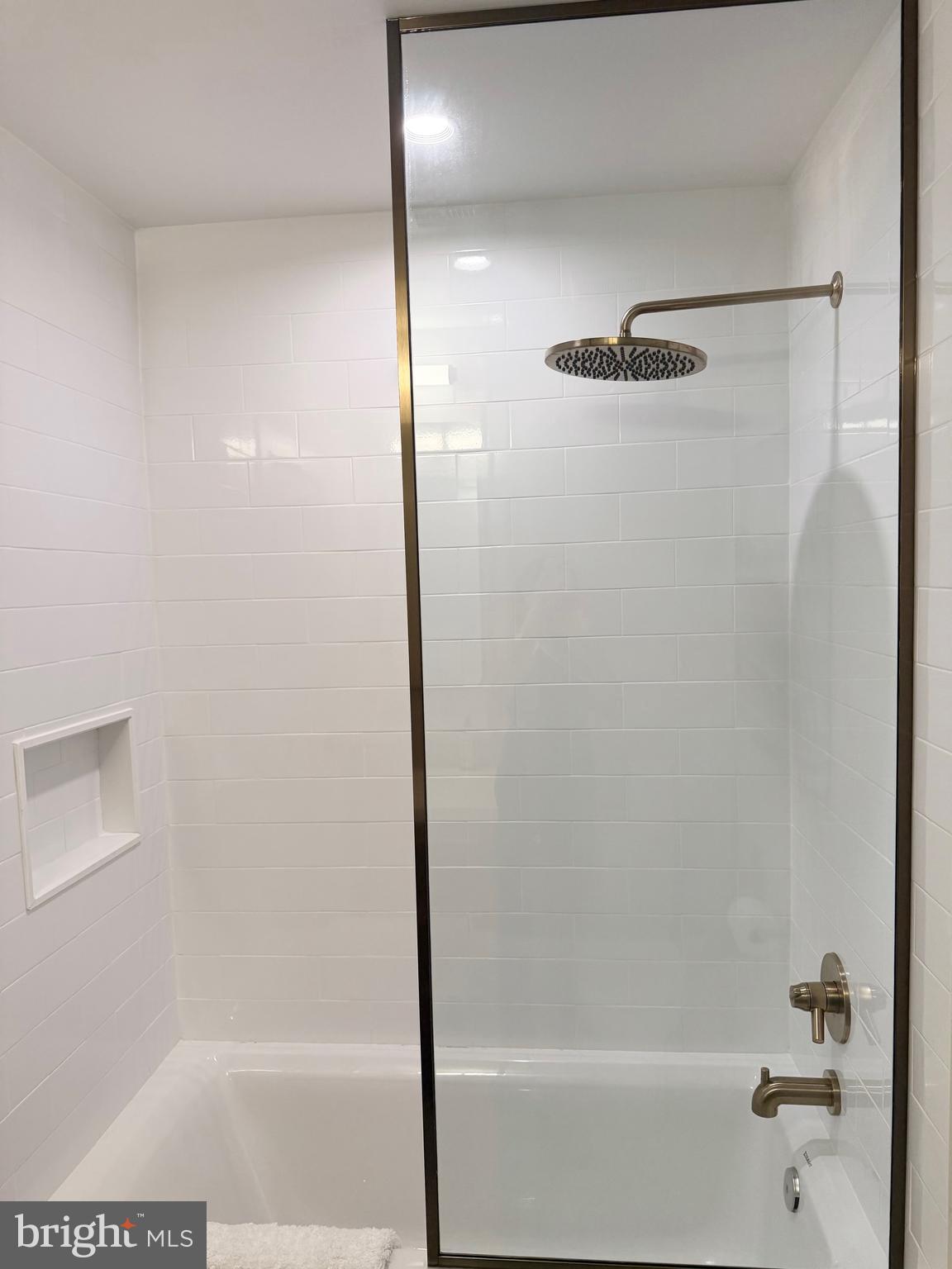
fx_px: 880
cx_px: 476
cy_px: 634
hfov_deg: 56.8
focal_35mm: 24
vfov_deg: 71.6
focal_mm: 6.76
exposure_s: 1/177
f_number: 1.78
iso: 200
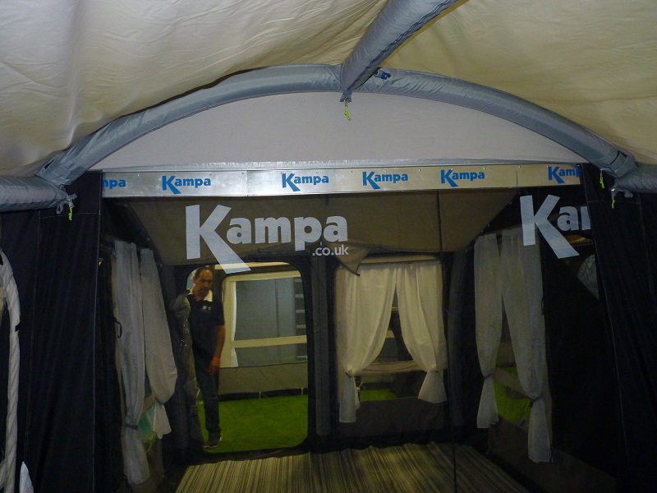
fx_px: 512
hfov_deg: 65.3
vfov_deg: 51.4
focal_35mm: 27
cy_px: 246
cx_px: 328
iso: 320
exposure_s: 1/30
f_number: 2.8
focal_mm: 4.8
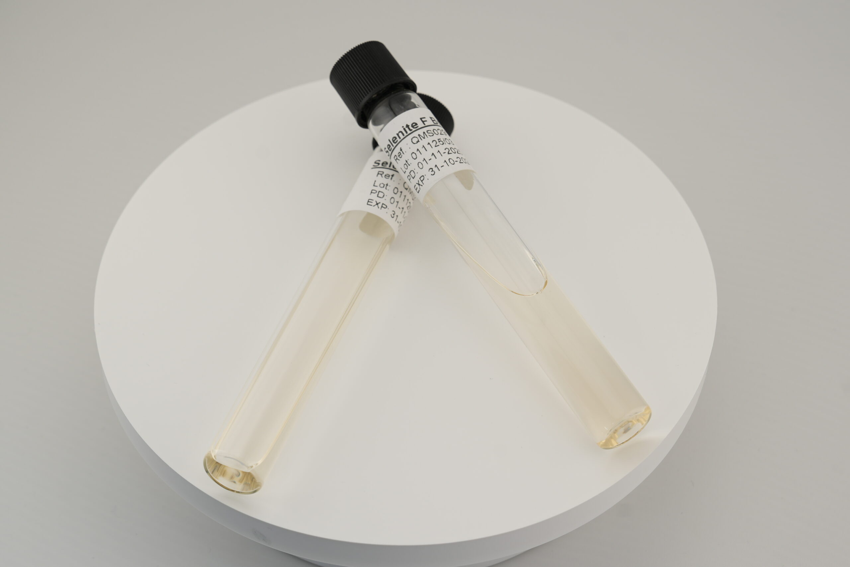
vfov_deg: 13.0
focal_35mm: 105
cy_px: 284
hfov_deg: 19.5
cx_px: 425
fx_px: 2479
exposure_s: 1/125
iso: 100
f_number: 8
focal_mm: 70
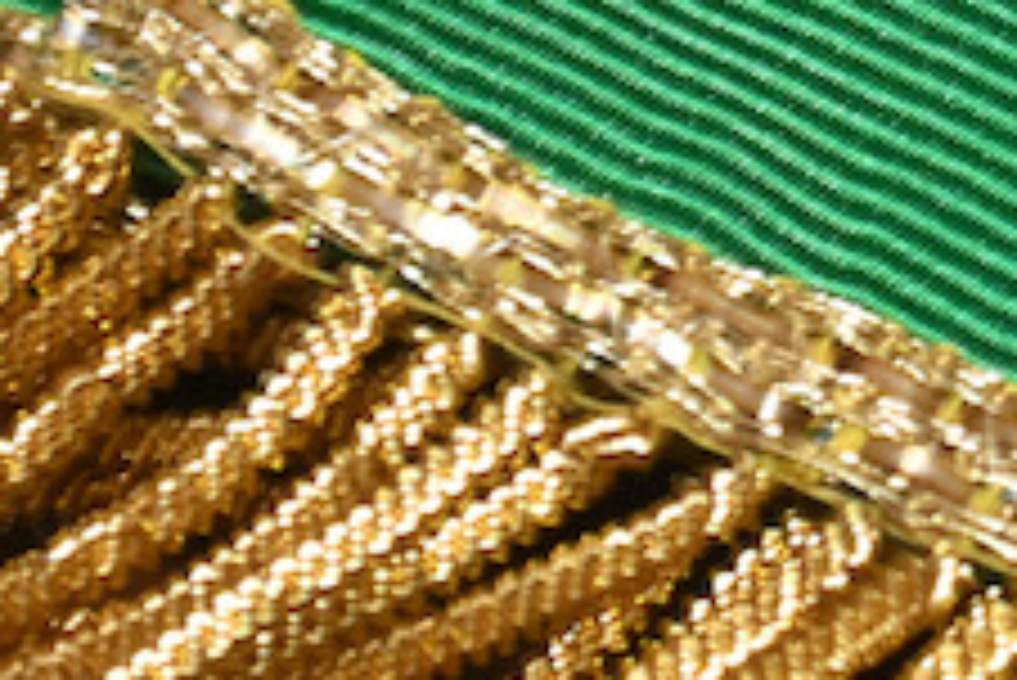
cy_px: -1036
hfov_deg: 3.2
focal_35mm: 636
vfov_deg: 2.2
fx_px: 17978
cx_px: 2426
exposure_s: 1/60
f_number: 5.6
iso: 2000
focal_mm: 120
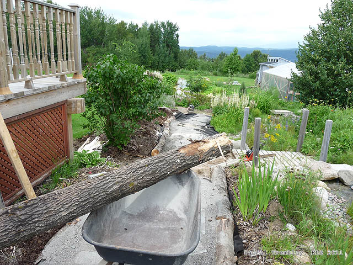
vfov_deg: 51.4
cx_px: 176
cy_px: 132
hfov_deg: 65.3
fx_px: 275
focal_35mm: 27
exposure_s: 1/200
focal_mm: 4.8
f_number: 4.5
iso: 100
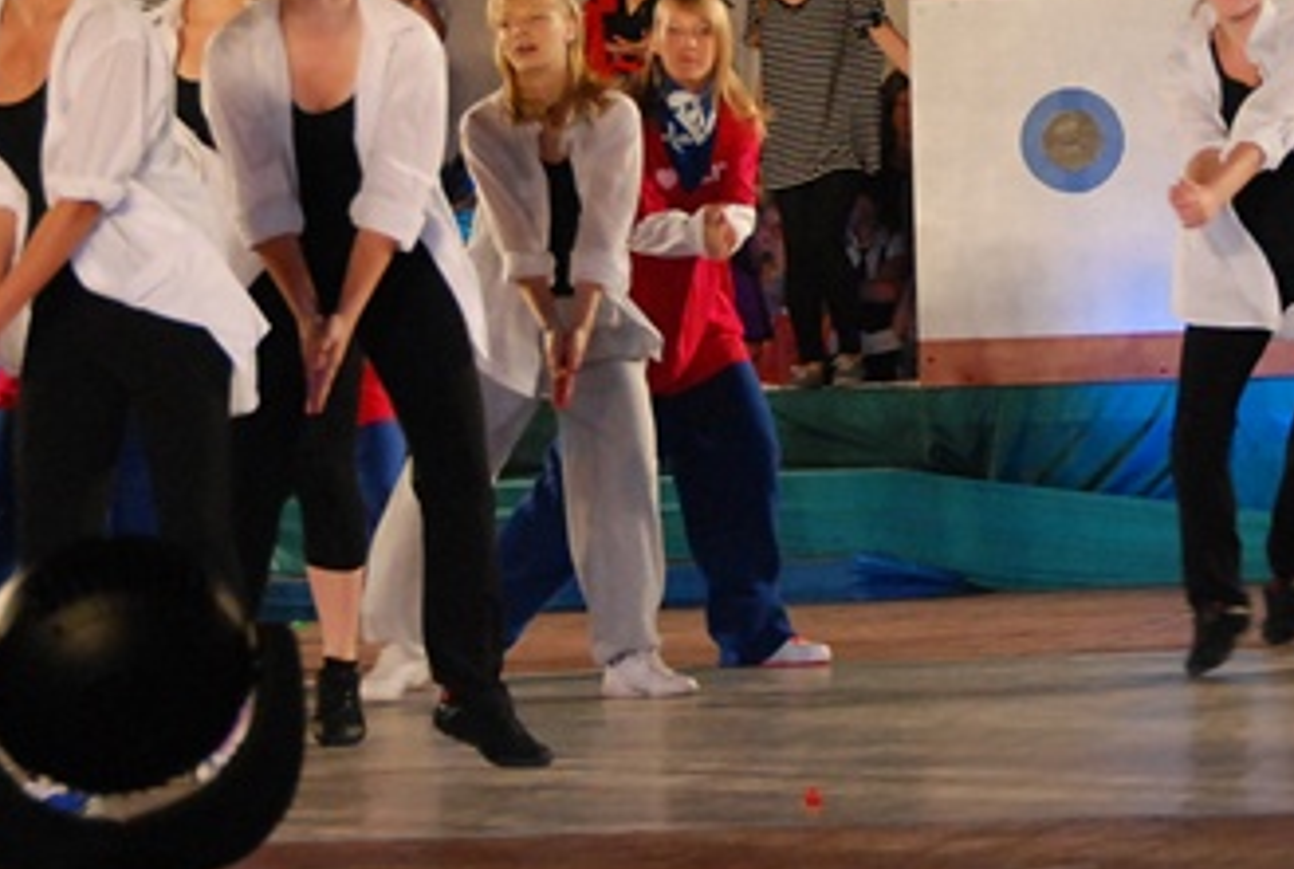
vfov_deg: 6.5
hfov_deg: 9.7
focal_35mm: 210
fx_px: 7565
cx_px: 1105
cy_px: -55
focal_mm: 60
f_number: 5
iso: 1250
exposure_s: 1/200
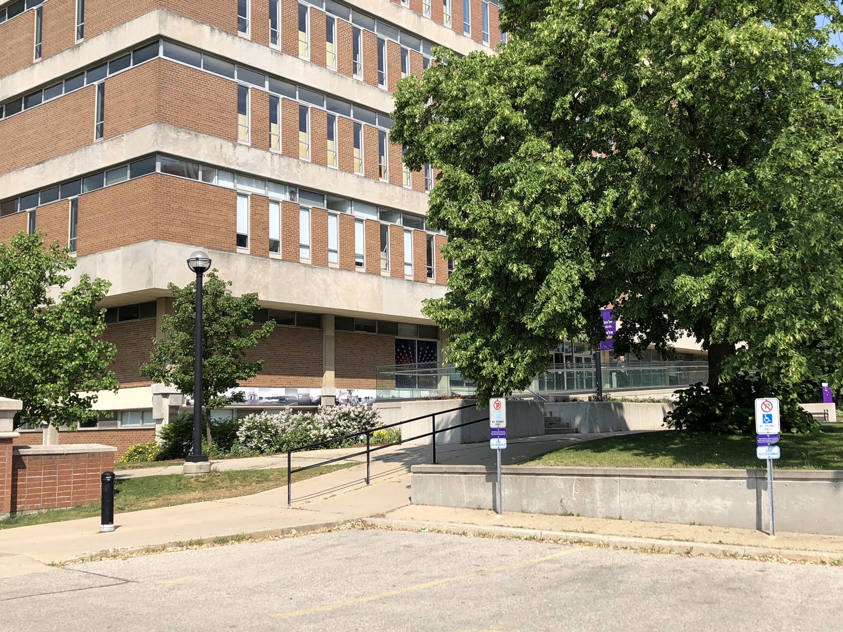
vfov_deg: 35.1
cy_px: 329
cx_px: 494
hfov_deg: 45.6
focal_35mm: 41
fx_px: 998
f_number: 1.8
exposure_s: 1/1600
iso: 20
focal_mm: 3.99
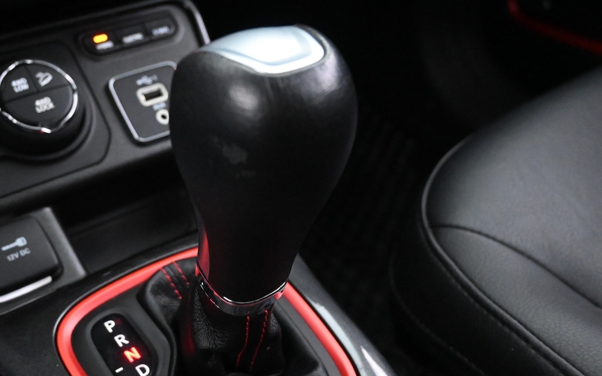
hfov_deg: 47.8
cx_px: 232
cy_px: 209
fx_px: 673
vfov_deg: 31.2
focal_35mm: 41
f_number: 3.8
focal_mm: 20
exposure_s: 1/30
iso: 7200
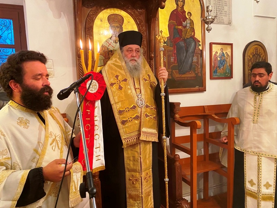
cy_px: 104
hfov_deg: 67.3
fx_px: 208
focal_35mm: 26
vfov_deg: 53.1
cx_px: 138
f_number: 1.8
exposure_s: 1/33
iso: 400
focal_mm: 4.25
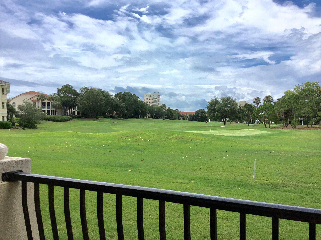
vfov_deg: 45.4
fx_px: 287
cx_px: 160
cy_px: 120
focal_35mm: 31
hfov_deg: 58.4
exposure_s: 1/1988
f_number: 2.4
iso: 25
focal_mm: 3.3
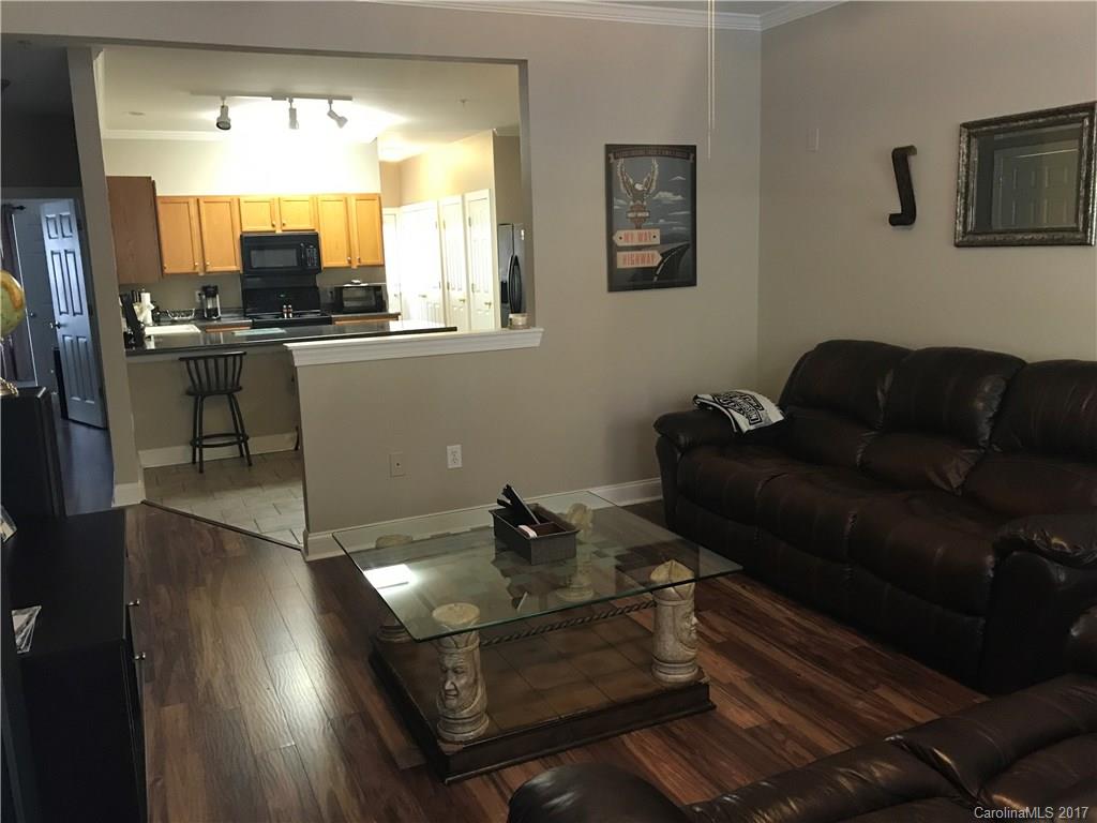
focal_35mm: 28
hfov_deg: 63.4
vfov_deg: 49.7
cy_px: 412
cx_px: 548
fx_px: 887
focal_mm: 3.99
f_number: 1.8
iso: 80
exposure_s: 1/15
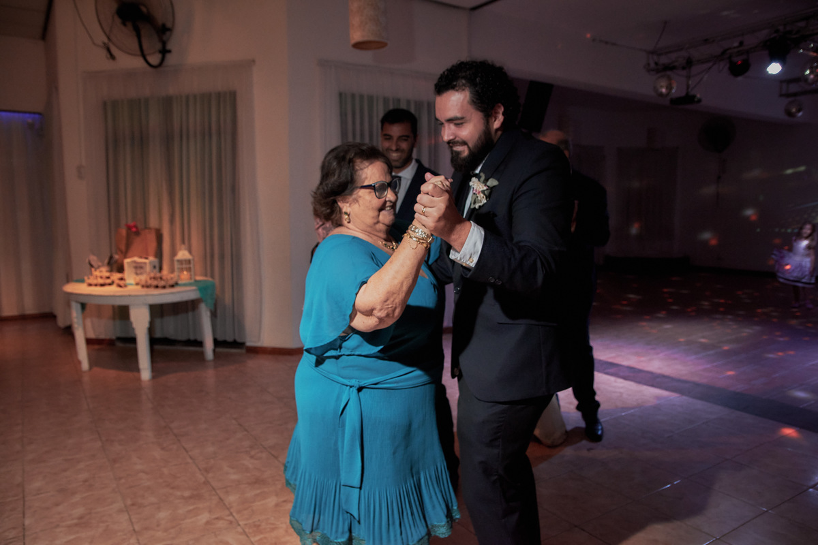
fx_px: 579
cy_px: 272
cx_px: 409
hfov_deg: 70.4
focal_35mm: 26
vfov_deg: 50.4
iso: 800
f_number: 3.5
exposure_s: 1/160
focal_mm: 17
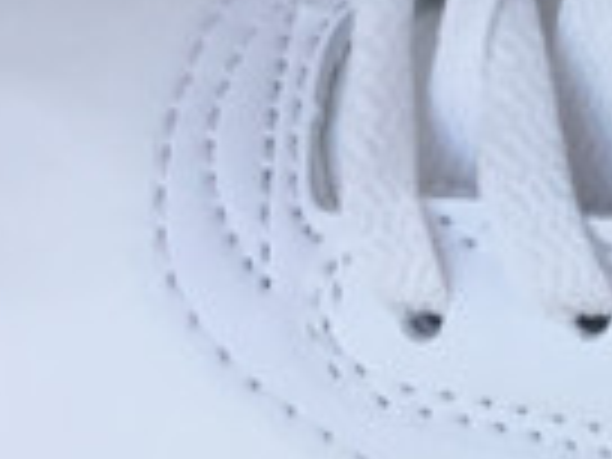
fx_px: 3624
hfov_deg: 9.1
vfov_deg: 7.2
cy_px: -137
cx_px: 1233
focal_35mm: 205
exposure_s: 1/254
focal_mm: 3.3
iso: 25
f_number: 2.4
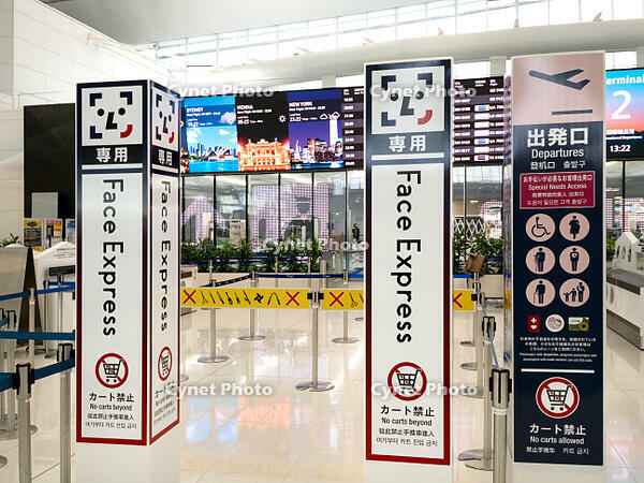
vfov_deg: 39.7
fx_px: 670
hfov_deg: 51.4
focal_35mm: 36
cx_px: 322
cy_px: 242
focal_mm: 18
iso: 400
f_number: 5.6
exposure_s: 1/60
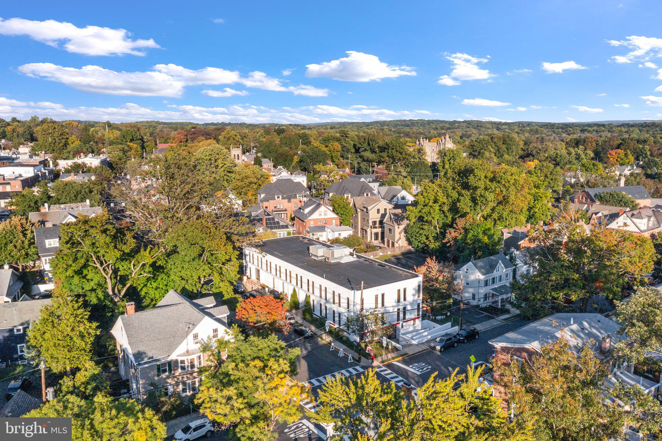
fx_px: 515
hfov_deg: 65.5
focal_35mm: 28
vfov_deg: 46.4
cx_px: 331
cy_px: 220
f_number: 8
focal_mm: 10.26
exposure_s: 1/1250
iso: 400
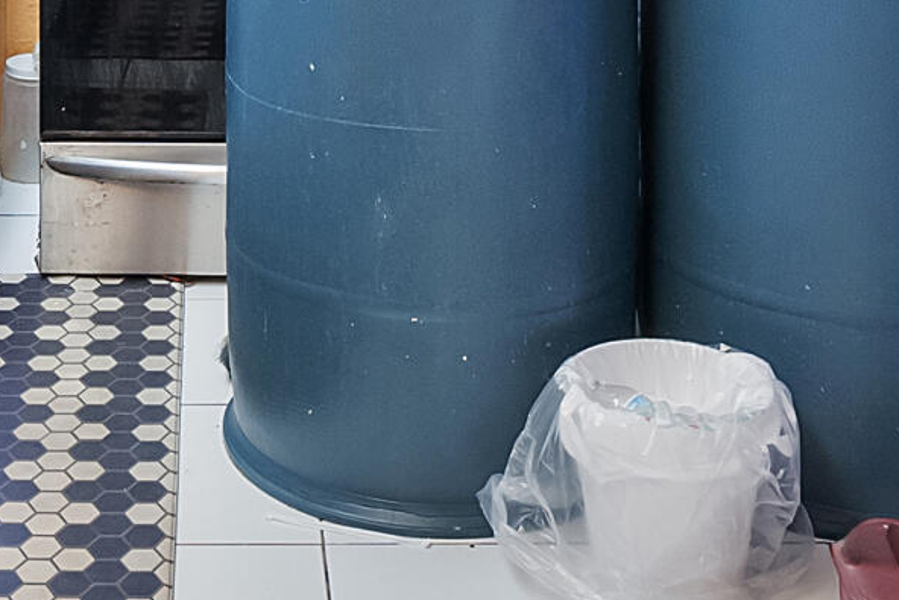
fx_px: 1898
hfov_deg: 26.2
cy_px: -495
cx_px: 194
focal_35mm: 76
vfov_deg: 15.4
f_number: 7.1
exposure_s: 1/13
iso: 800
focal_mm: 10
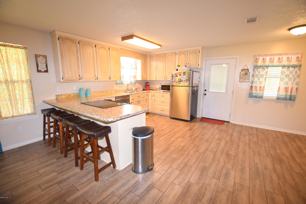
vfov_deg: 77.3
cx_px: 153
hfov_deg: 100.4
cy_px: 102
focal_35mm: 15
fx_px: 127
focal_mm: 10
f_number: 4.5
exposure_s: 1/80
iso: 800
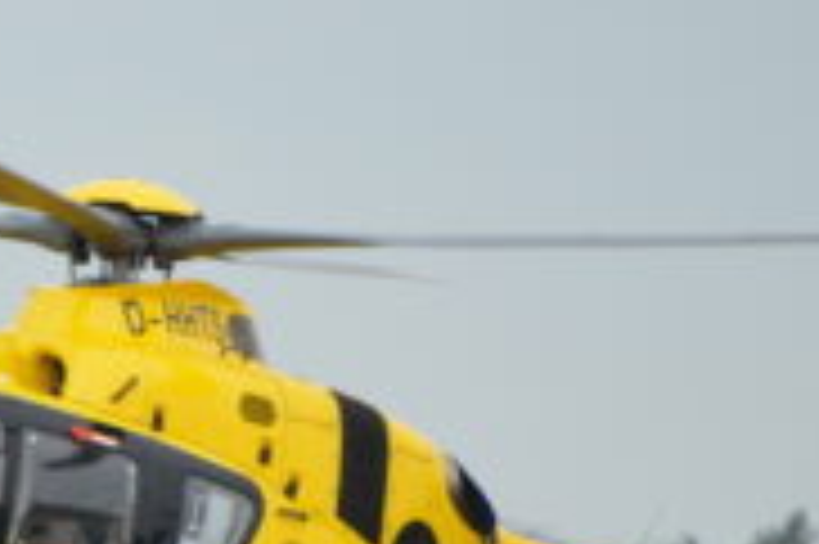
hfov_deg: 1.4
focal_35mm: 1445
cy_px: 434
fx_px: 32843
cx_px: -52
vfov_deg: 0.9
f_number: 5.6
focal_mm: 300
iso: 400
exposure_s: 1/1000
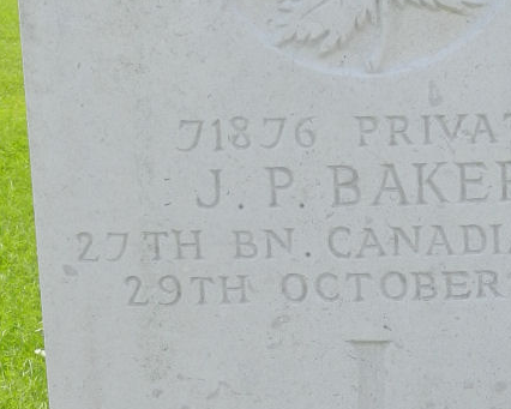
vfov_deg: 13.2
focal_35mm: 116
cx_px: 327
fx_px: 1755
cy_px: 324
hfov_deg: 16.5
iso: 160
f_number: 4
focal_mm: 6.7
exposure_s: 1/400
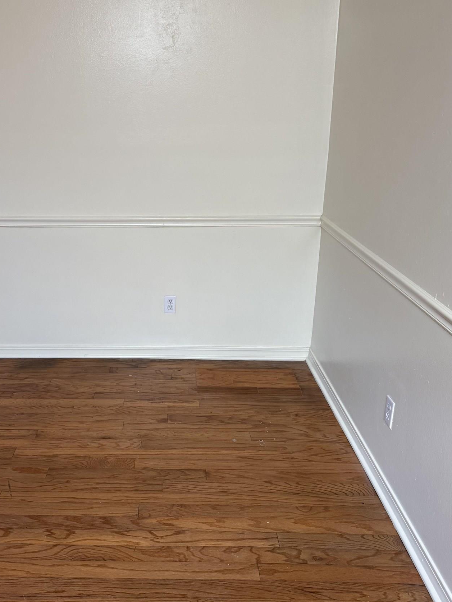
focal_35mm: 33
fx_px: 575
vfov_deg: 55.4
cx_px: 156
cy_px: 299
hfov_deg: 42.4
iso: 250
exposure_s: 1/60
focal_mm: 6.76
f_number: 1.78
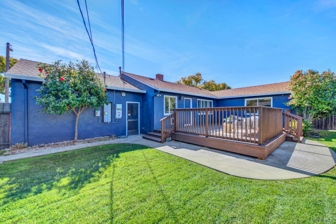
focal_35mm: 14
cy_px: 112
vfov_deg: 81.3
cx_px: 168
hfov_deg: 104.2
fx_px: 131
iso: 100
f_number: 14
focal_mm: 14
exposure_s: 1/30
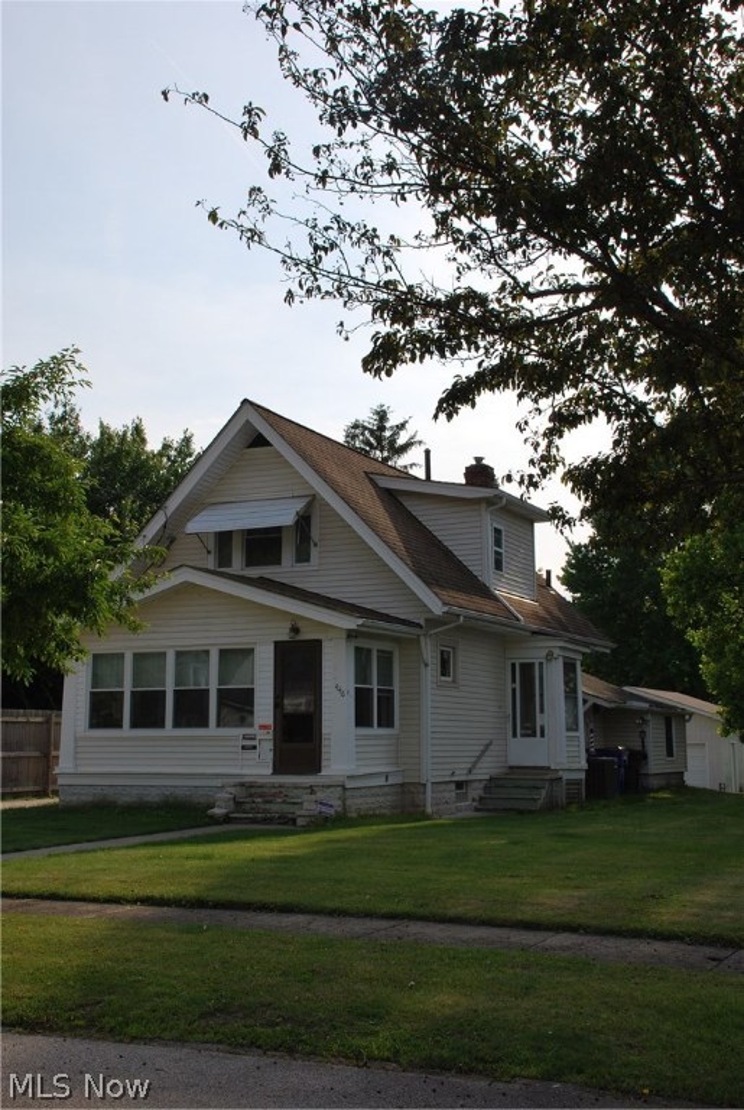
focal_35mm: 42
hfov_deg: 32.0
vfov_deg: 46.3
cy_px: 555
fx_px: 1297
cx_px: 372
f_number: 10
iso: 100
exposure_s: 1/200
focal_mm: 28
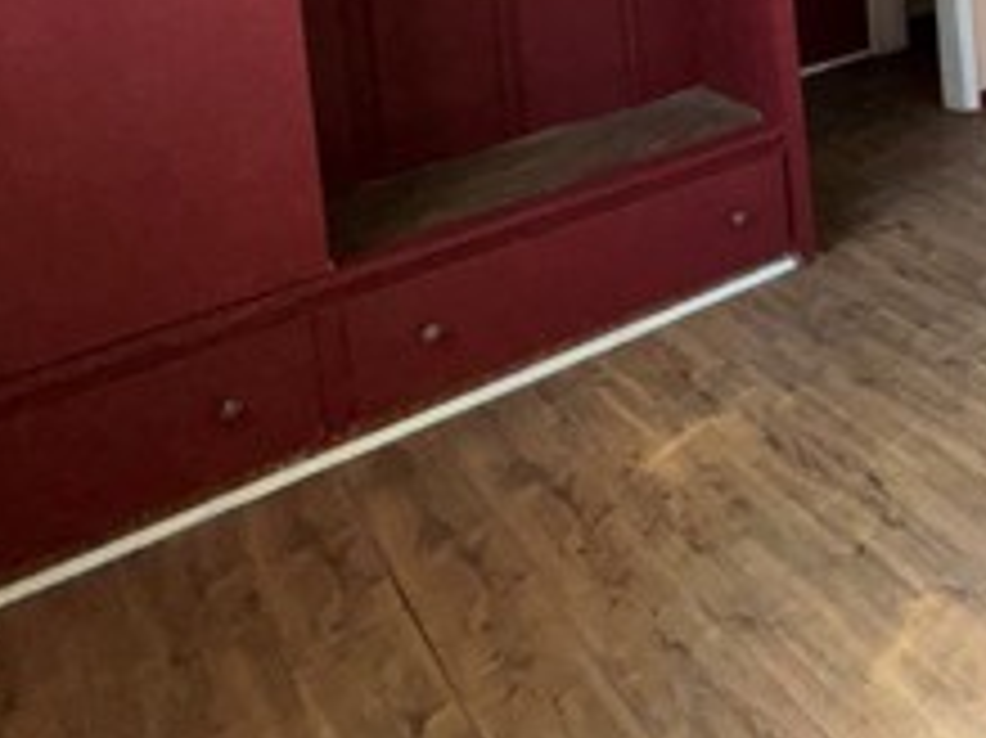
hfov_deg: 34.0
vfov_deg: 28.1
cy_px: -252
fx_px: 1167
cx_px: 1261
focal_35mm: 41
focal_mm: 2.22
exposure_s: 1/74
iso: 125
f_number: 2.2
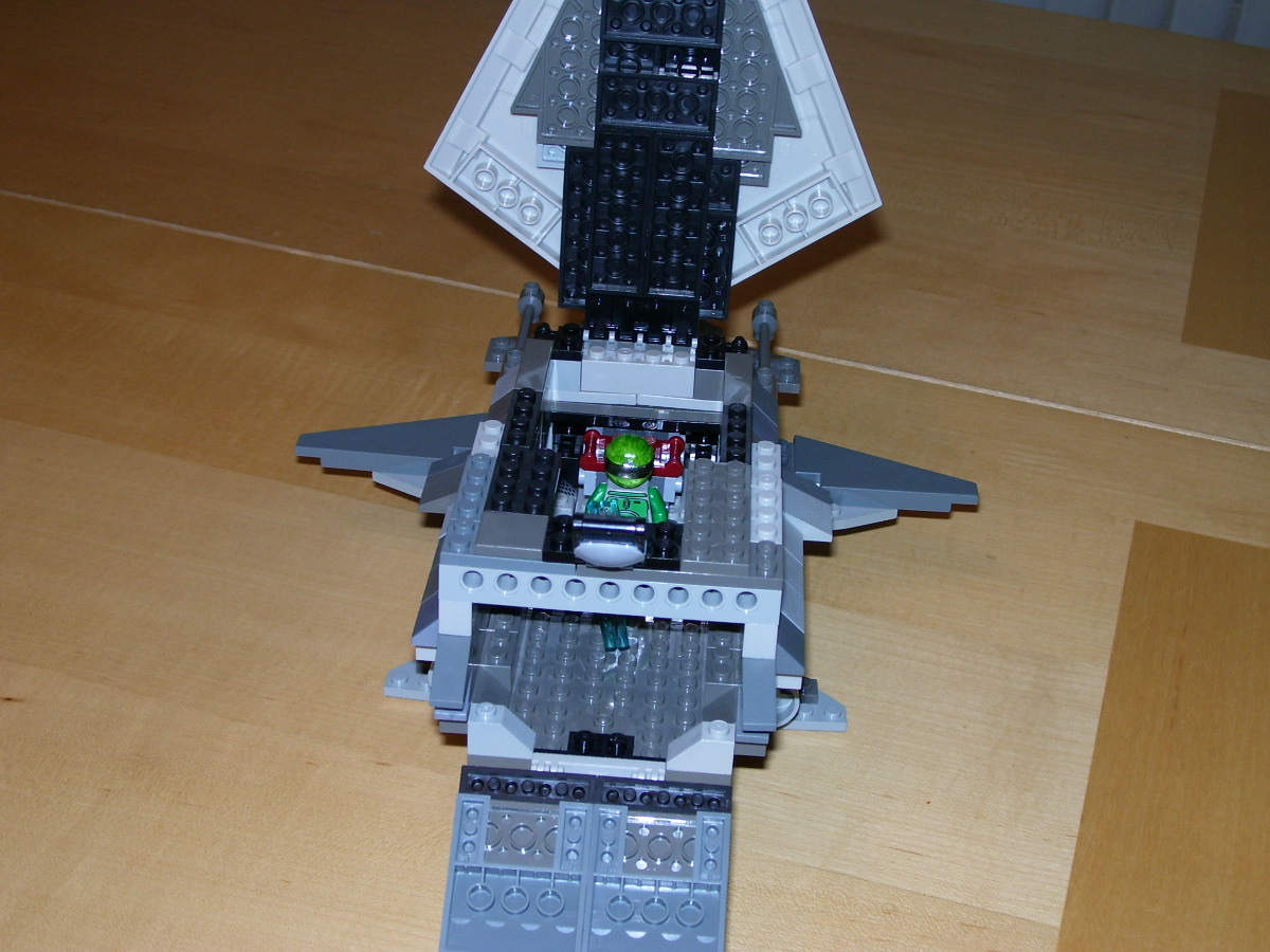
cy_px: 476
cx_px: 635
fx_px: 2055
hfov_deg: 34.3
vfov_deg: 26.1
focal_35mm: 56
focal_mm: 9.4
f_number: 3.4
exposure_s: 1/60
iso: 80
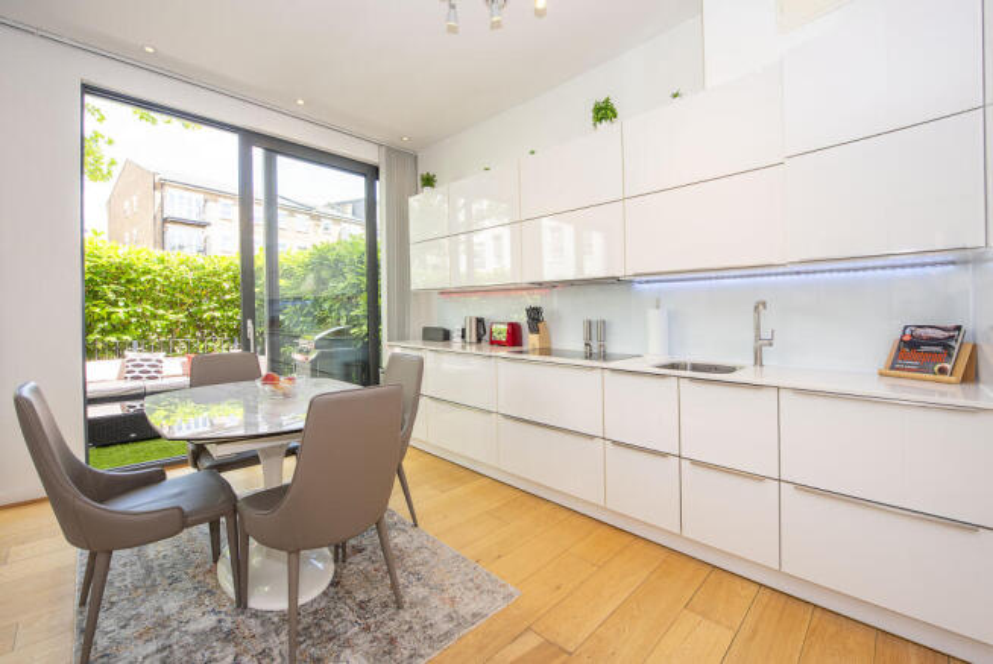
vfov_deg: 81.3
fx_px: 386
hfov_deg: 104.2
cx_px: 496
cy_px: 332
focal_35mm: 14
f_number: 6.3
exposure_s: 1/80
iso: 250
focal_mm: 14
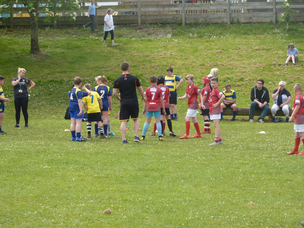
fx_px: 1326
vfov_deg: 9.8
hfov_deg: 13.1
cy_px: 107
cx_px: 143
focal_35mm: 151
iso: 80
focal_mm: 22.5
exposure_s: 1/200
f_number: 4.5
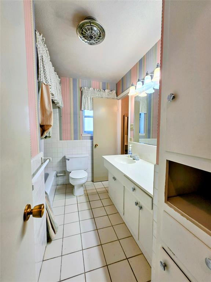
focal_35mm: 13
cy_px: 141
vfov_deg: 106.2
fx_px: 106
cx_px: 106
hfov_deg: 89.9
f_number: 1.9
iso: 64
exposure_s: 1/120
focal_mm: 2.2
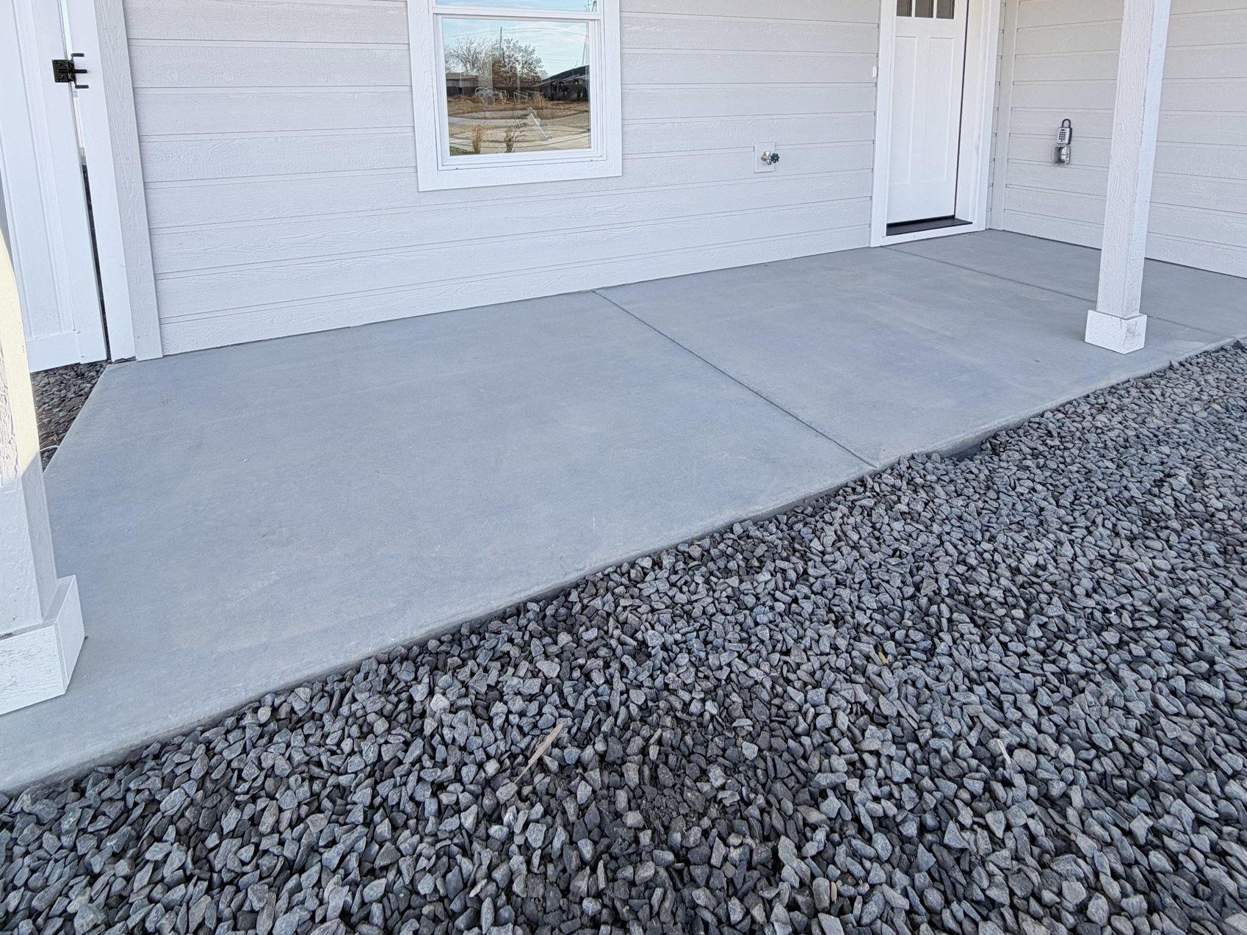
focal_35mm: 19
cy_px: 194
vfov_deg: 63.1
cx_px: 614
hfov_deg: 84.7
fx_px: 684
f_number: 2.2
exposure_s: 1/279
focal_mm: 2.22
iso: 50
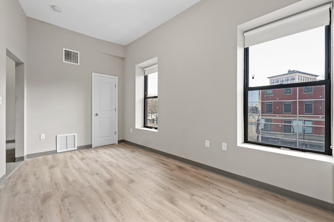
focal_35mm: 16
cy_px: 111
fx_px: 144
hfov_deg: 98.6
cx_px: 167
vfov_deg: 75.4
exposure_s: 1/2.5
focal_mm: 15.5
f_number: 7.1
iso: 100
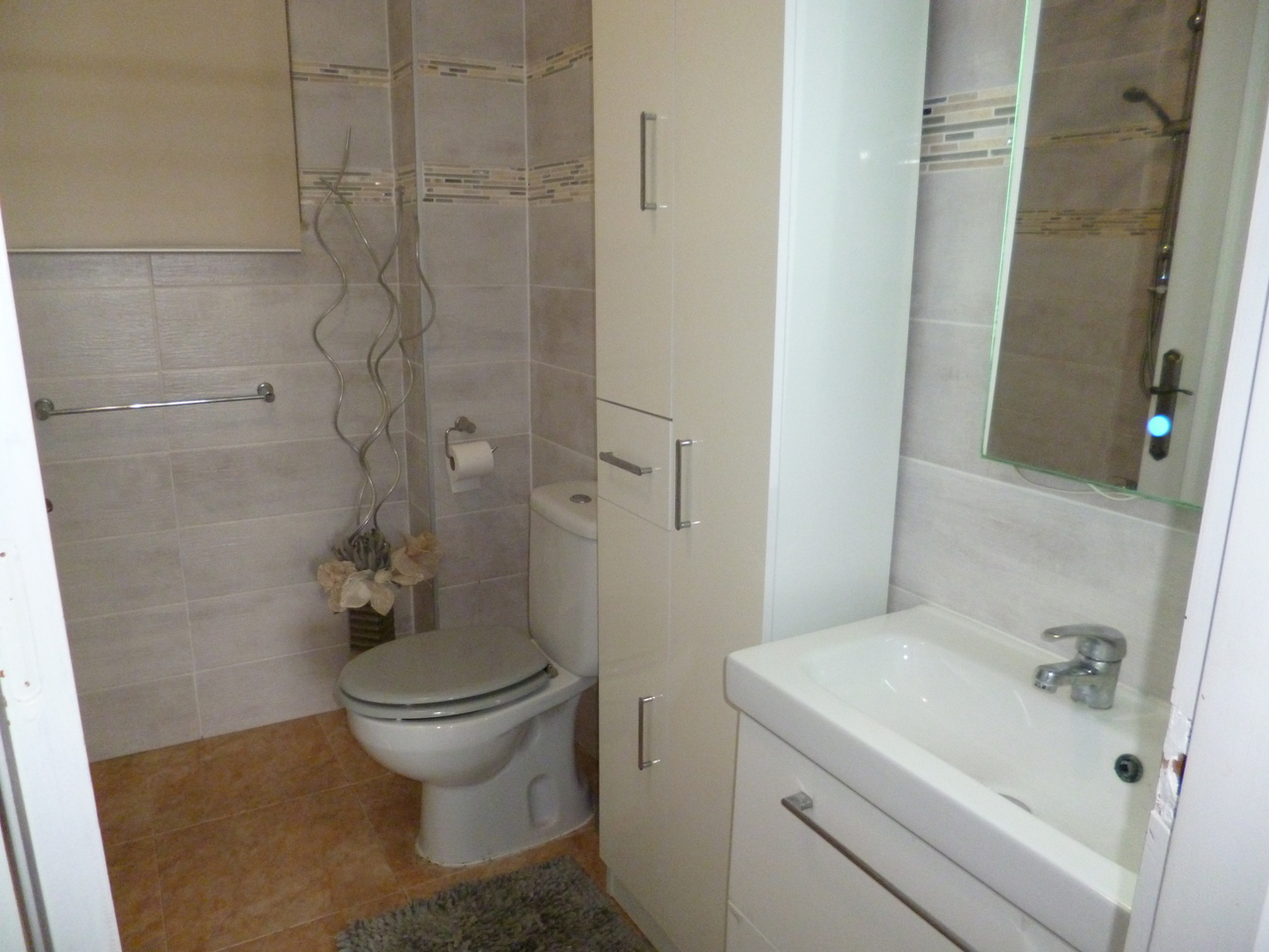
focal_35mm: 24
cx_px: 634
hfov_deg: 71.6
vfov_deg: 56.8
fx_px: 880
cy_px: 476
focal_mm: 4.3
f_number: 2.5
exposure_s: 1/60
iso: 400
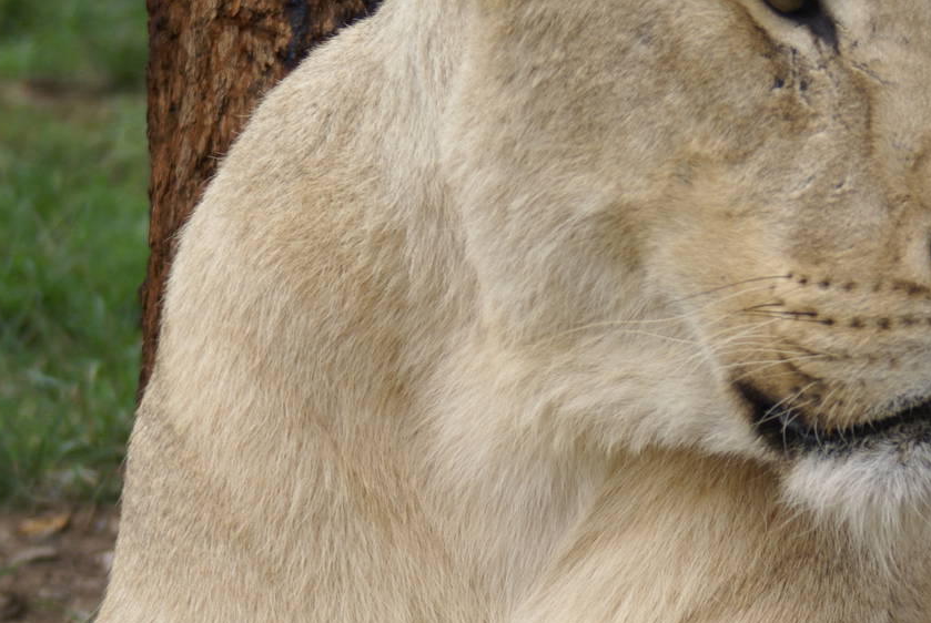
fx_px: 7407
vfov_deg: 4.8
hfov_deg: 7.2
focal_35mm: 286
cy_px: 122
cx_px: 675
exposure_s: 1/250
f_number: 6.3
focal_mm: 100
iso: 100
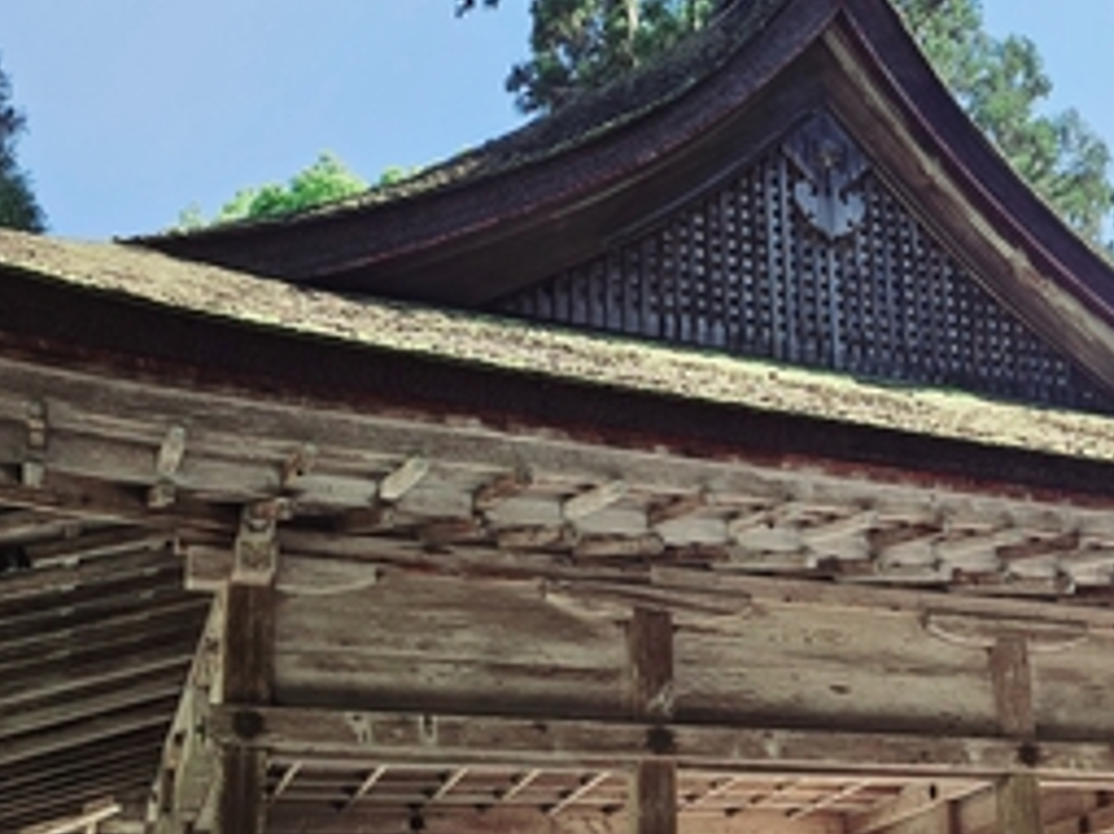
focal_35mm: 49
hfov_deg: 37.7
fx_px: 1576
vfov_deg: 29.2
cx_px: 874
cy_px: 616
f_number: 1.8
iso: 50
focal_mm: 5
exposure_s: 1/1667
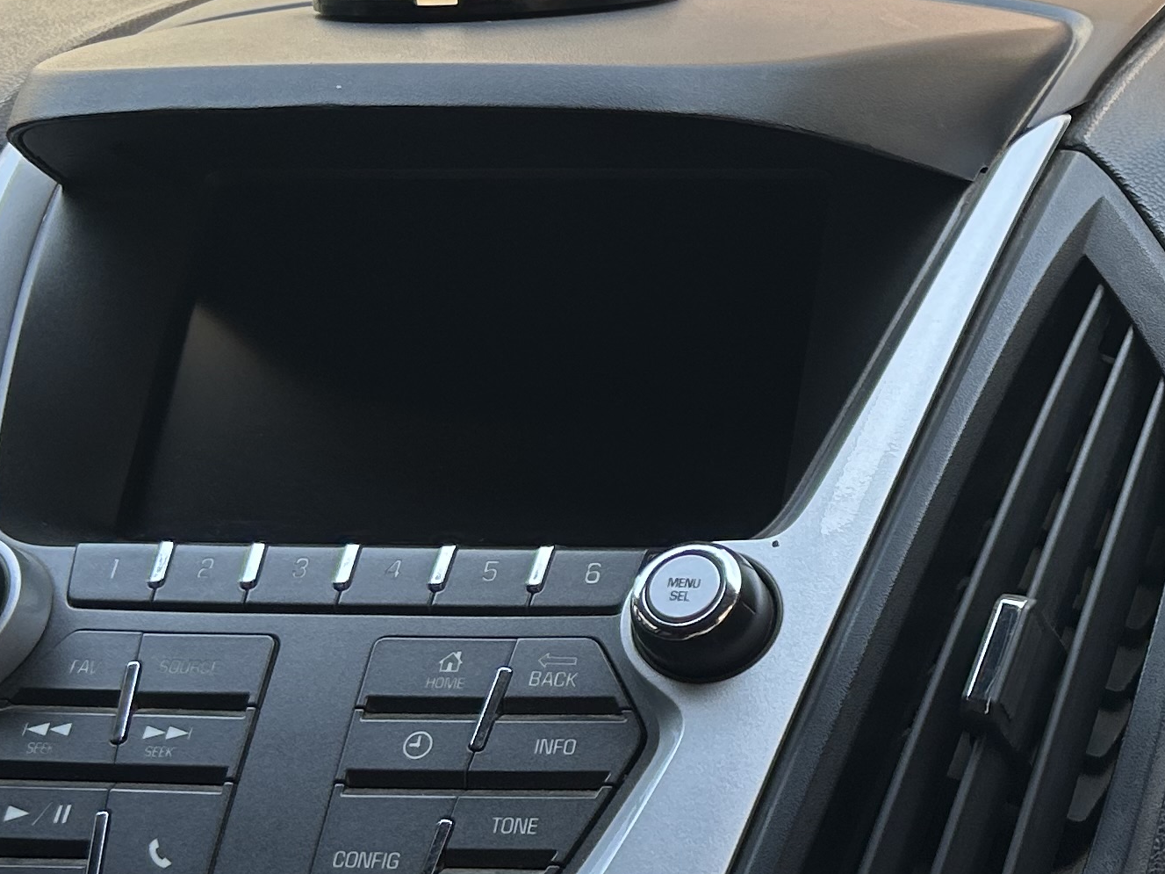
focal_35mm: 79
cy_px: 345
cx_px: 1437
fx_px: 2659
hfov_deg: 22.6
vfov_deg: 18.6
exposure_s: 1/581
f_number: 1.5
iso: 50
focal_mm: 5.7
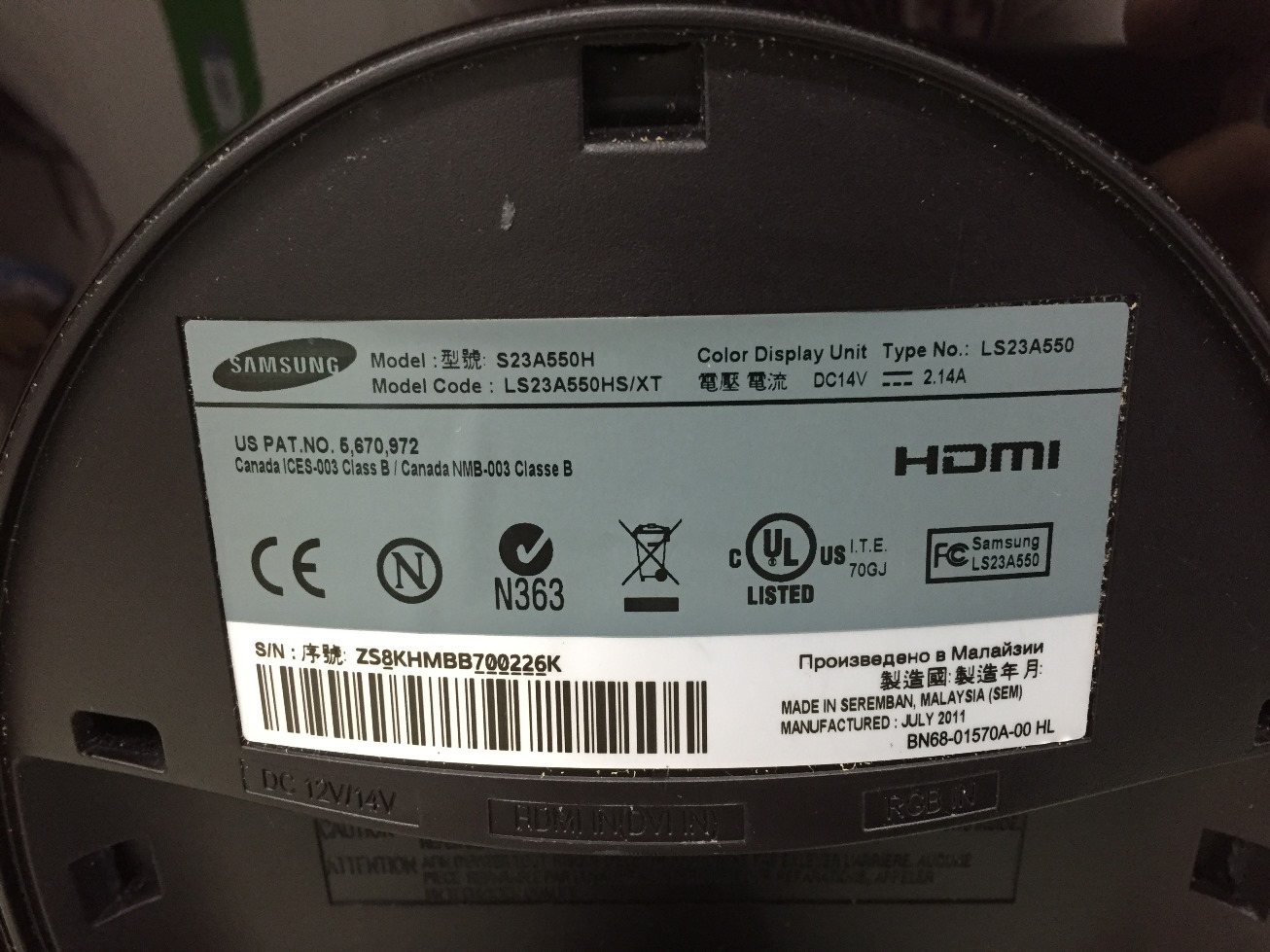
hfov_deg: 61.7
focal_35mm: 29
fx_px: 1064
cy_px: 476
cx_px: 635
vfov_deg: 48.2
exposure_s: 1/20
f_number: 2.2
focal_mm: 4.15
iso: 250
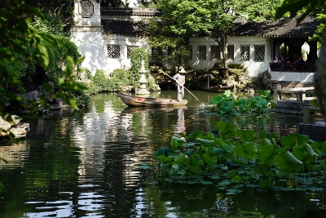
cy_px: 109
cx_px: 163
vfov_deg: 18.2
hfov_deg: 27.0
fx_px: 679
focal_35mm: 75
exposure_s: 1/100
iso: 100
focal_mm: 50
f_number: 7.1
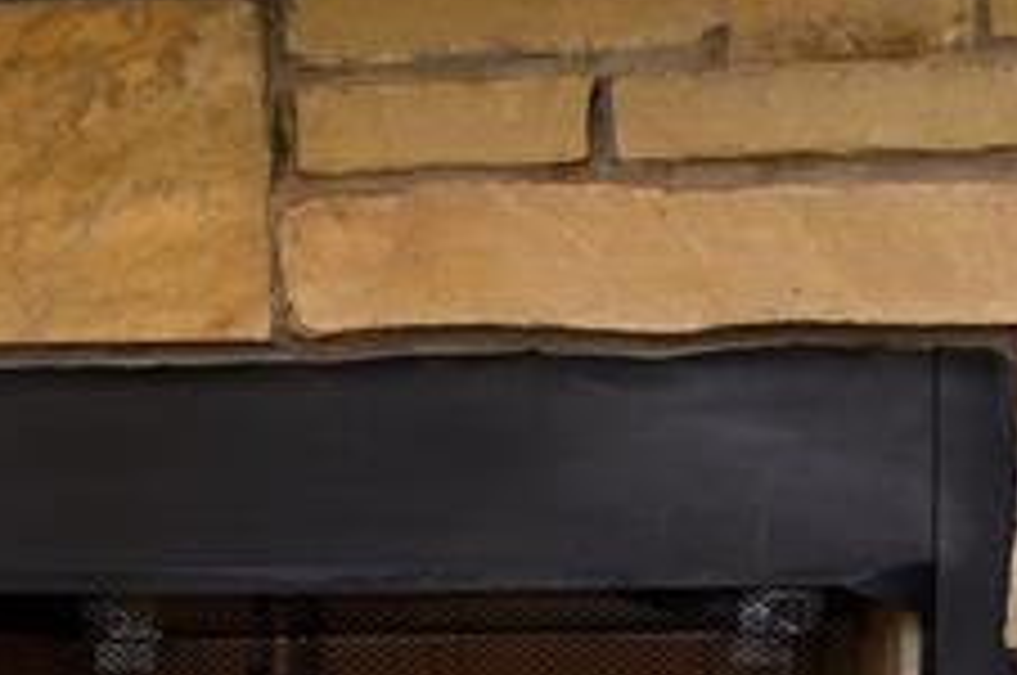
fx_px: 6375
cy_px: 1062
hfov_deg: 9.1
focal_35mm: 226
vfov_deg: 6.0
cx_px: 340
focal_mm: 50
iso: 400
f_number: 1.8
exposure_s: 1/80
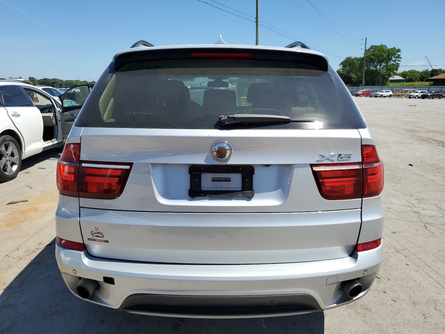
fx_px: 334
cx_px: 222
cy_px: 167
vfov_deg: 53.1
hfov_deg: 67.3
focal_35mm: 26
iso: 50
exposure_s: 1/3333
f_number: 1.5
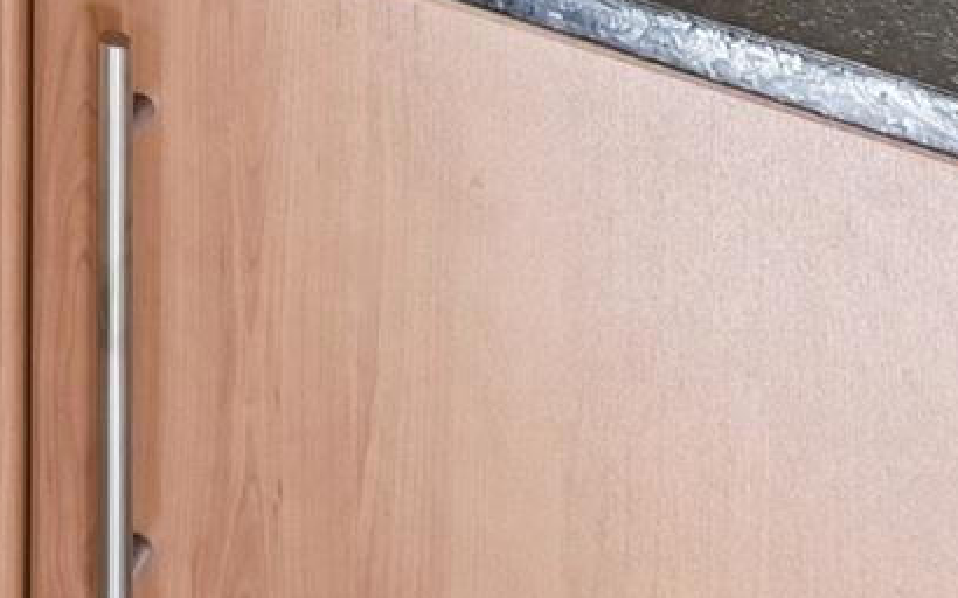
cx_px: -535
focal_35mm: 87
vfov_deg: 10.3
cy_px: -1260
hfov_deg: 20.1
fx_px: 2271
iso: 100
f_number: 8
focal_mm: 14
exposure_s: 1/10
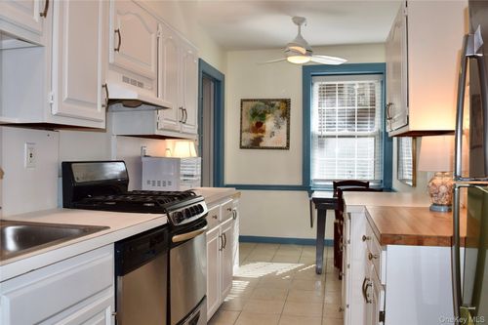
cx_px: 244
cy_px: 162
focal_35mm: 27
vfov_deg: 47.9
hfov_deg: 67.4
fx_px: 366
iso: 200
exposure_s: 1/125
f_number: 5.6
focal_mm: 18
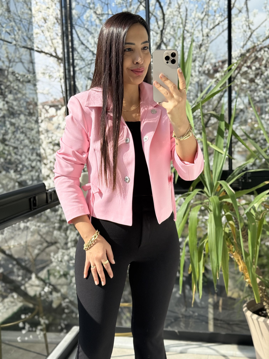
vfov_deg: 39.7
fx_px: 497
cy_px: 180
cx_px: 134
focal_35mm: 48
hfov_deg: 30.3
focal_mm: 6.76
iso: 100
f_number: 1.78
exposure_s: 1/1513
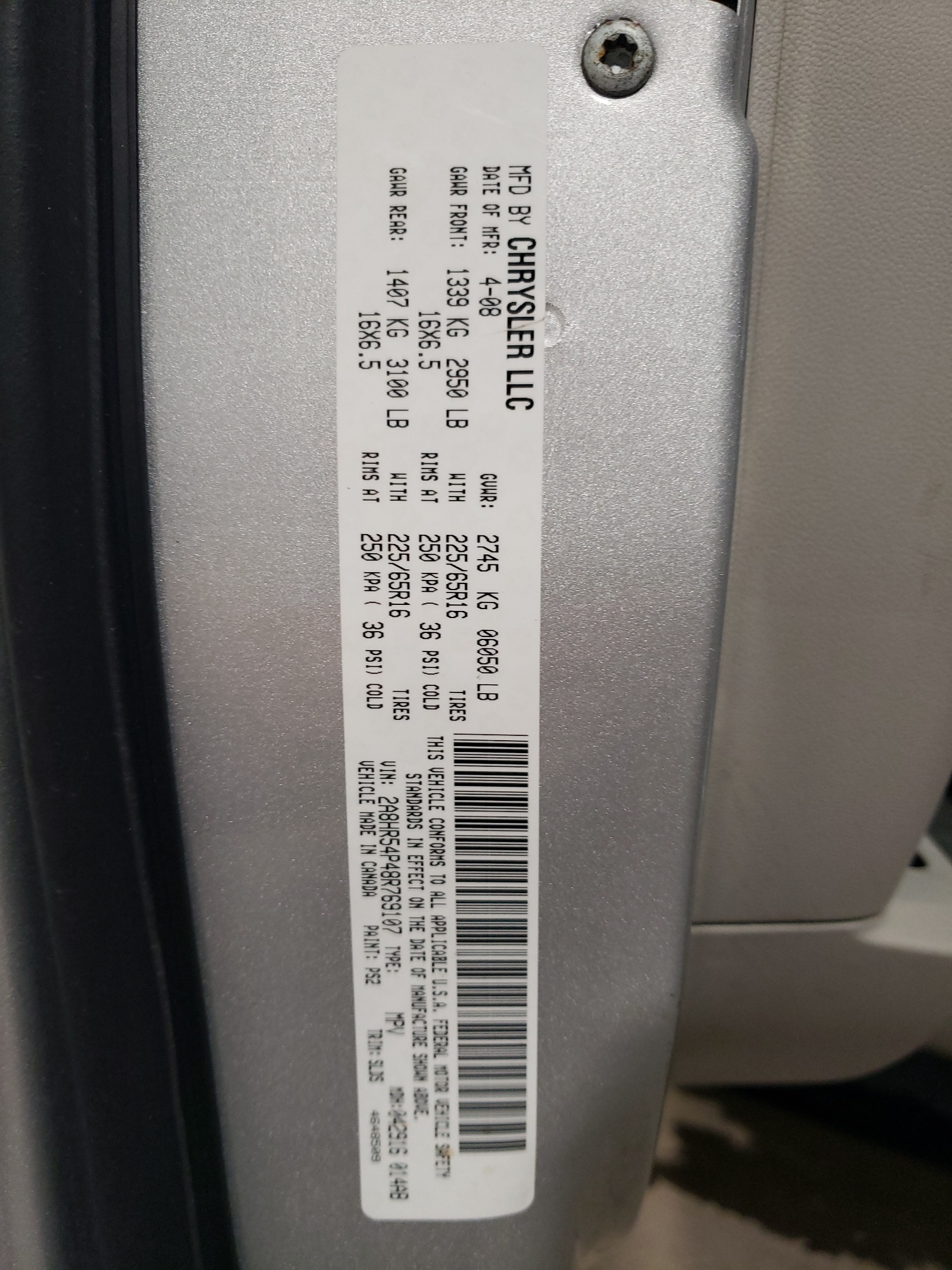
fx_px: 953
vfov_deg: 67.3
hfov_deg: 53.1
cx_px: 476
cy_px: 635
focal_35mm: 26
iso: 144
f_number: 1.5
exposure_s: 1/60.2
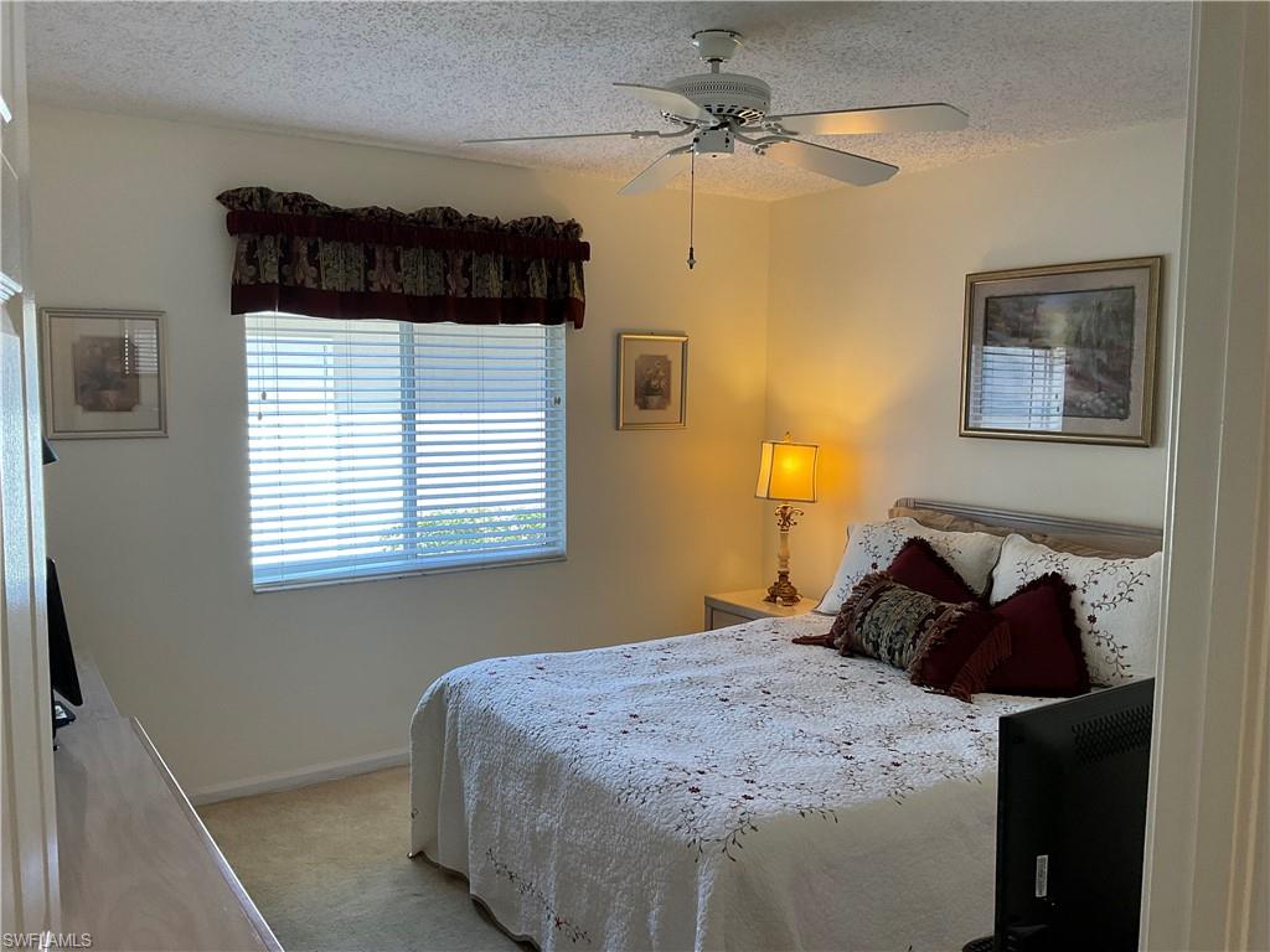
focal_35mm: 29
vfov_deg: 48.2
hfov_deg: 61.7
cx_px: 635
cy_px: 476
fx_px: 1064
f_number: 1.8
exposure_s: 1/60
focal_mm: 3
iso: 40
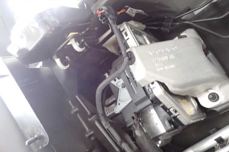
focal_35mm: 32
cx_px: 112
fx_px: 204
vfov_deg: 41.1
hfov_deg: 58.7
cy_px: 79
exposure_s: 1/30
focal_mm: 5.4
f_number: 2.3
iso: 400
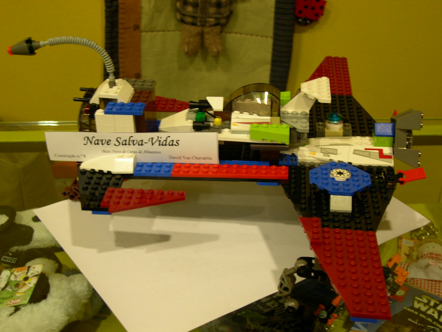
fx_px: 664
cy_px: 166
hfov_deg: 36.8
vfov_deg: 28.0
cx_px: 221
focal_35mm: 52
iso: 120
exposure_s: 1/4.7
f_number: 3.2
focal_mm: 11.1
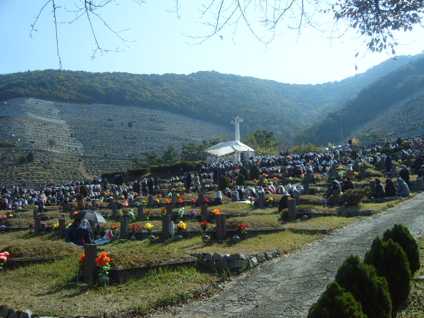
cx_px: 212
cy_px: 159
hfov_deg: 52.6
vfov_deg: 40.7
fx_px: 429
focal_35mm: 35
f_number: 5.8
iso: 50
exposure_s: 1/350
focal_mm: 5.8
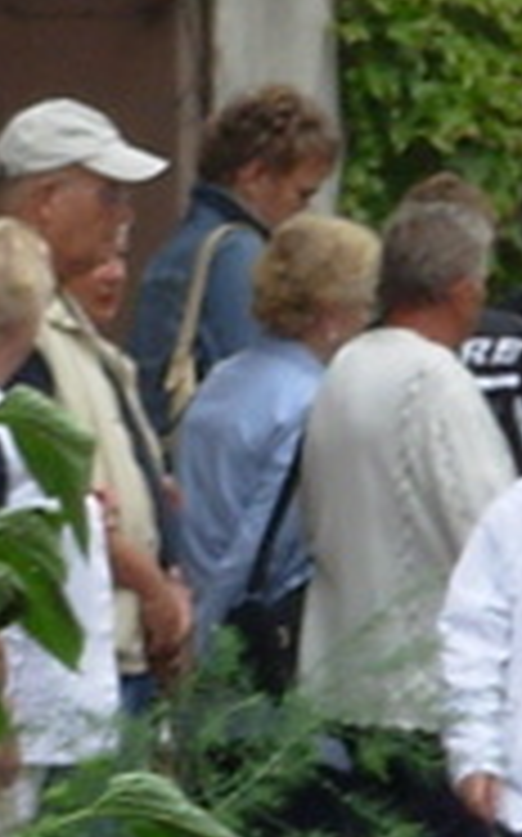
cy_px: 454
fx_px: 17440
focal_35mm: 765
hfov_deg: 1.7
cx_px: -1773
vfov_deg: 2.7
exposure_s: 1/102
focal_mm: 18.6
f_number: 4.2
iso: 50
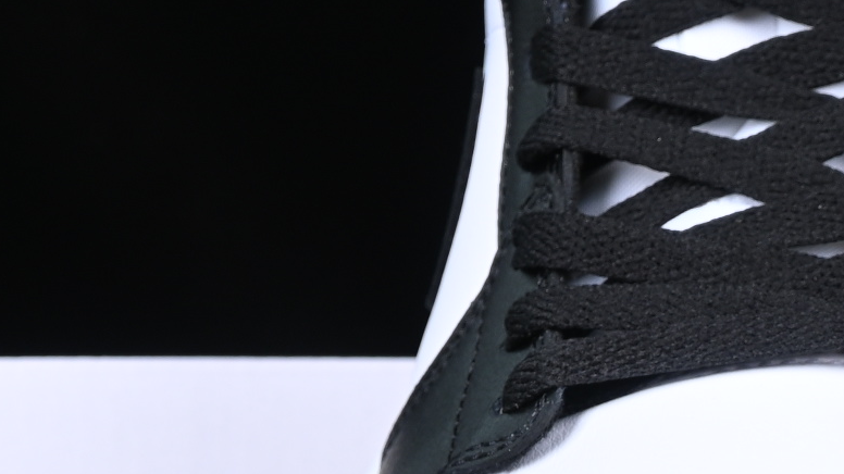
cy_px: 424
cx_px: 1052
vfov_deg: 4.3
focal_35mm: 282
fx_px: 6309
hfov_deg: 7.6
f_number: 6.3
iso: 160
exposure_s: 1/60
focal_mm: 50
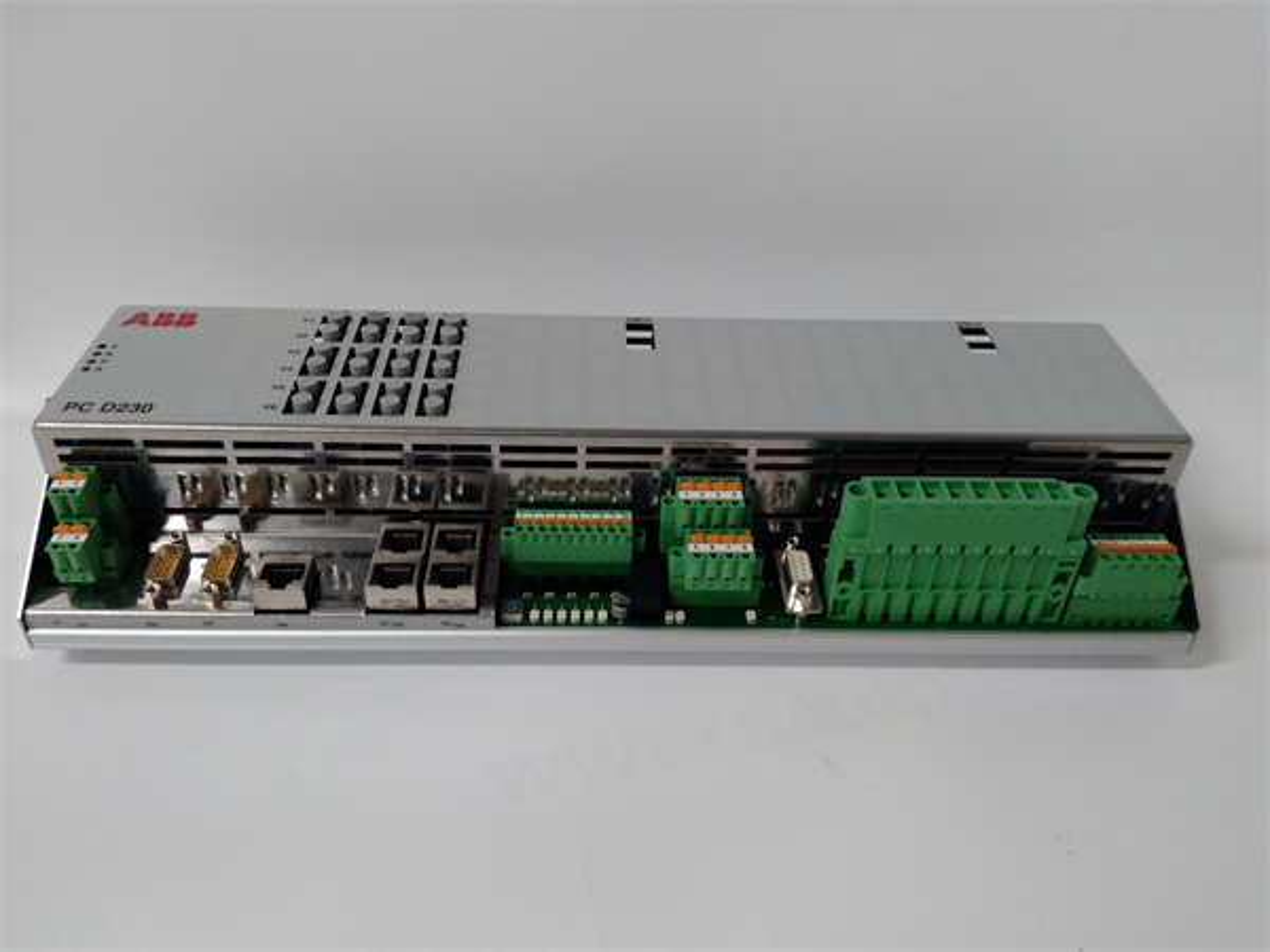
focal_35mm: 27
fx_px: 991
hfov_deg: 65.3
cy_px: 476
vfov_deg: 51.4
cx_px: 635
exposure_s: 1/33
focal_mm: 3.79
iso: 341
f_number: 2
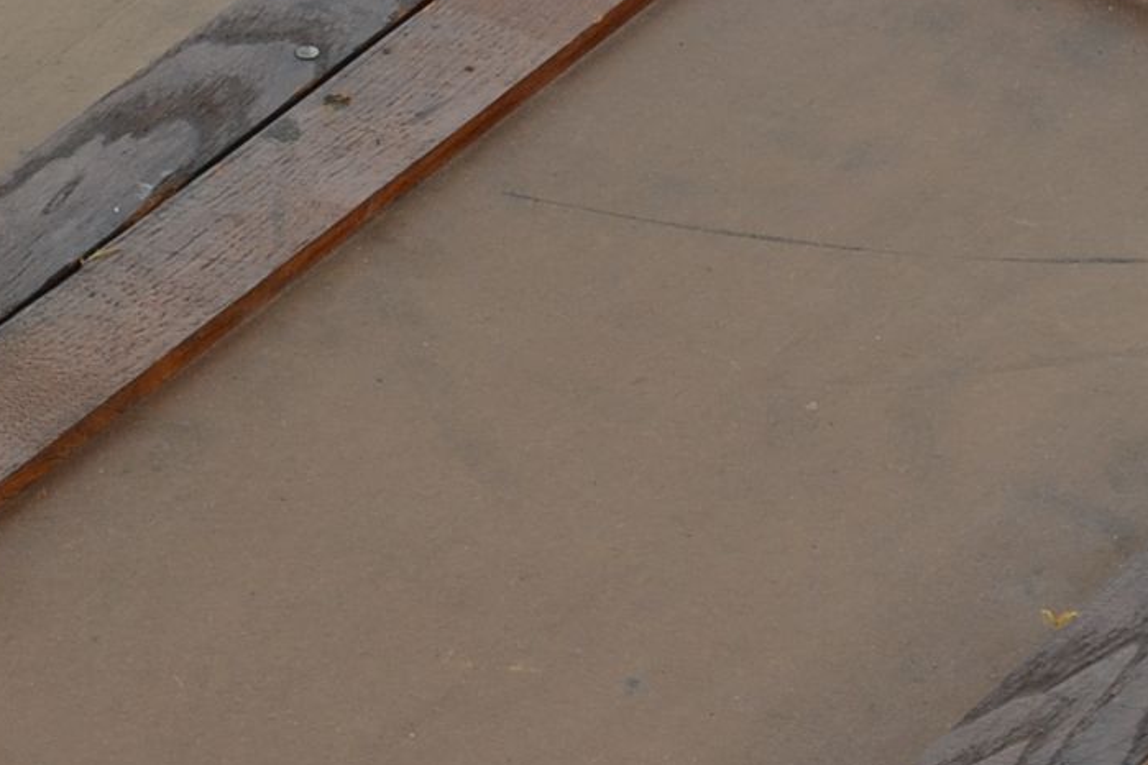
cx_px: -599
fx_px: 5891
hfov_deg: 10.7
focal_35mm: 185
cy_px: 998
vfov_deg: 7.4
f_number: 7.1
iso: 160
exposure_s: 1/80
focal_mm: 35
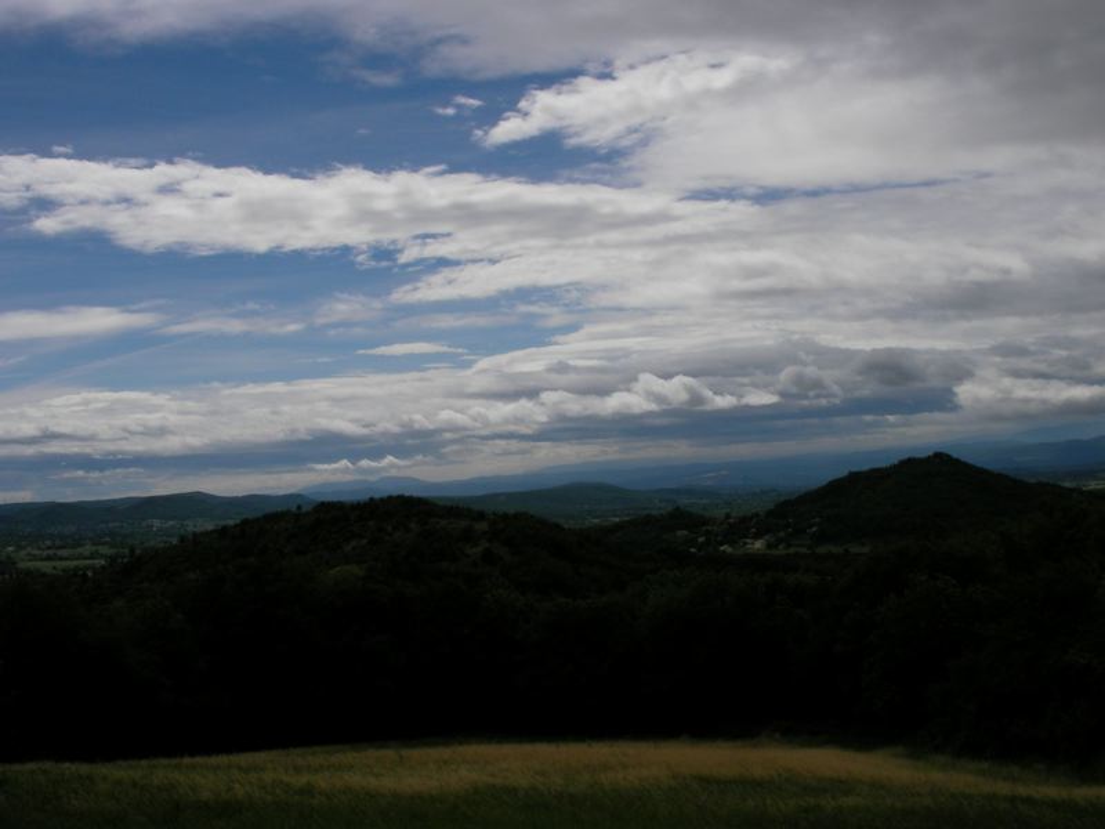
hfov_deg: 36.8
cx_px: 552
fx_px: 1660
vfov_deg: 28.0
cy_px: 414
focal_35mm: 52
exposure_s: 1/678
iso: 50
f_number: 6.7
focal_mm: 7.9
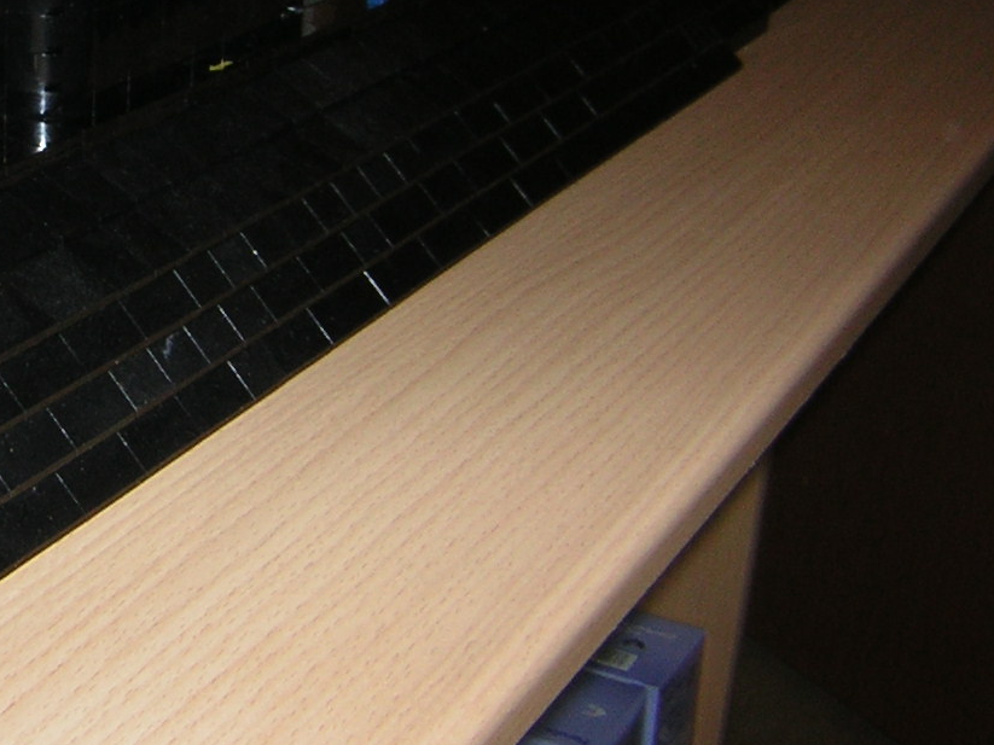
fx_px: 2010
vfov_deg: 20.7
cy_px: 114
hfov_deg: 27.1
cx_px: 163
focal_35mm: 70
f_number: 5.2
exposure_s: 1/60.1
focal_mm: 4.7
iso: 50
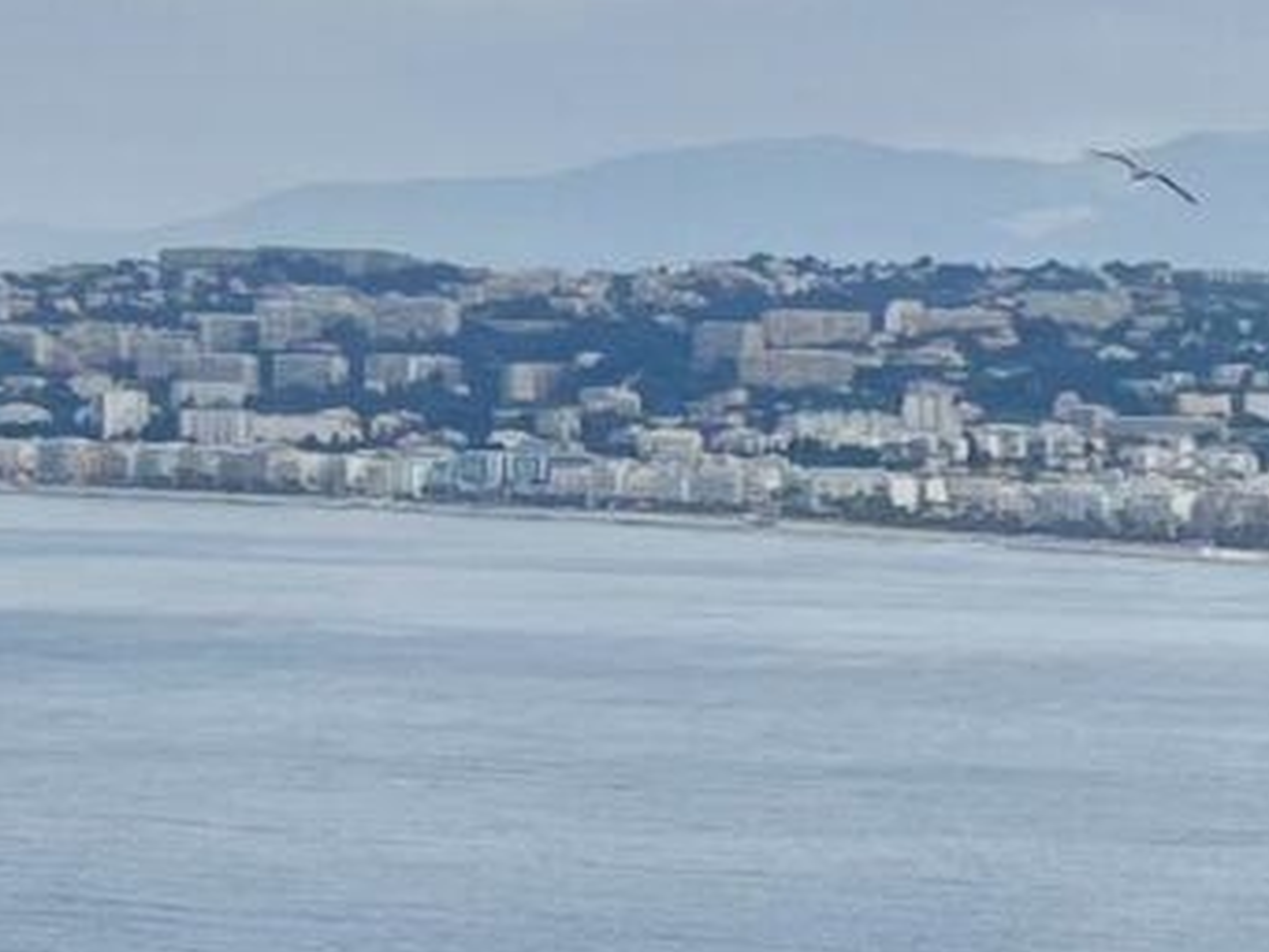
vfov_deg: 7.6
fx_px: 7151
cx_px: 2281
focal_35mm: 195
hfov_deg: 9.6
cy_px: 640
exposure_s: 1/2252
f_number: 1.5
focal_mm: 5.7
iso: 50
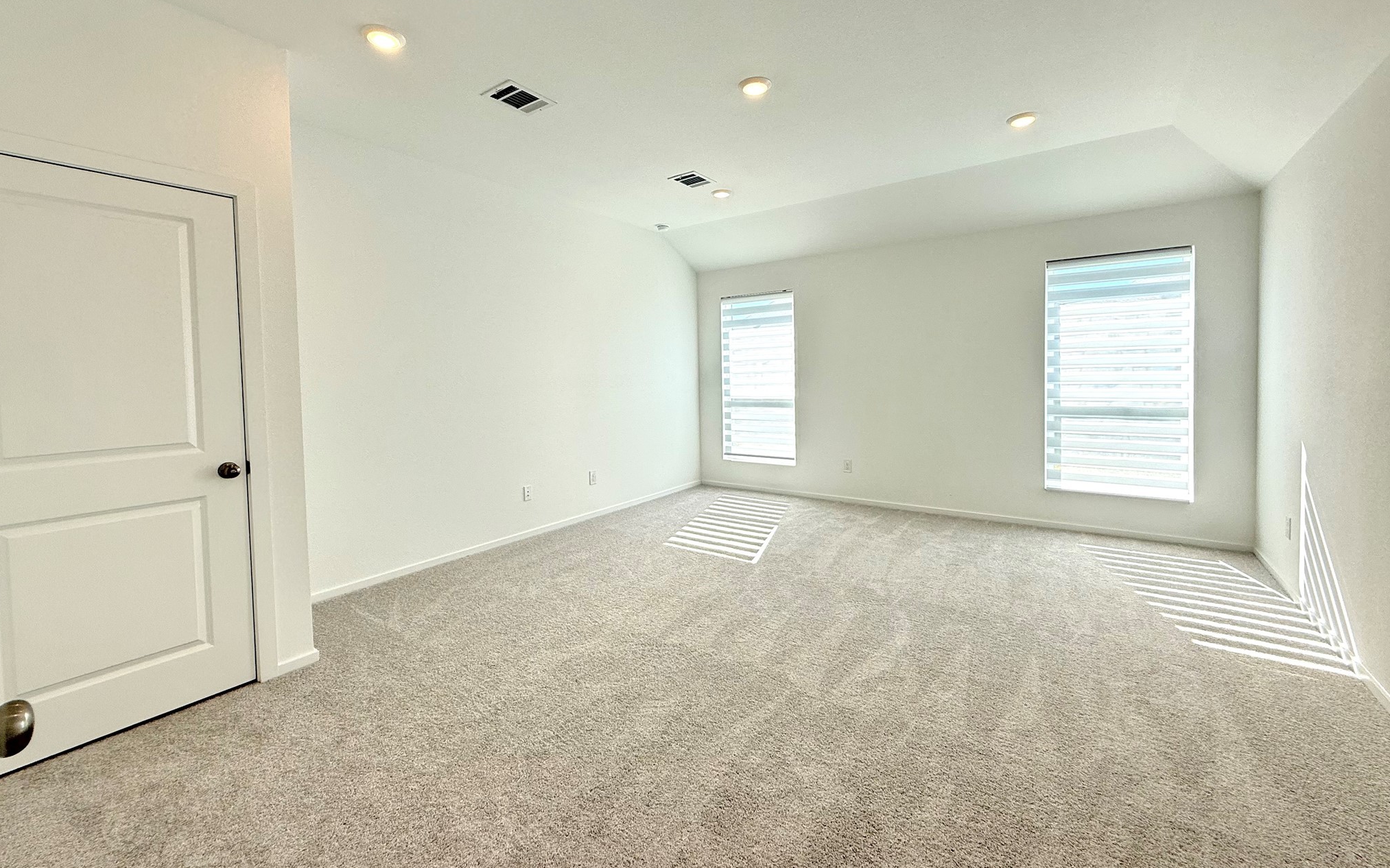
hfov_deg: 101.5
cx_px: 698
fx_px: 568
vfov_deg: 74.6
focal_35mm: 15
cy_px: 391
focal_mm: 2.22
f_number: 2.2
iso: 64
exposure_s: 1/226
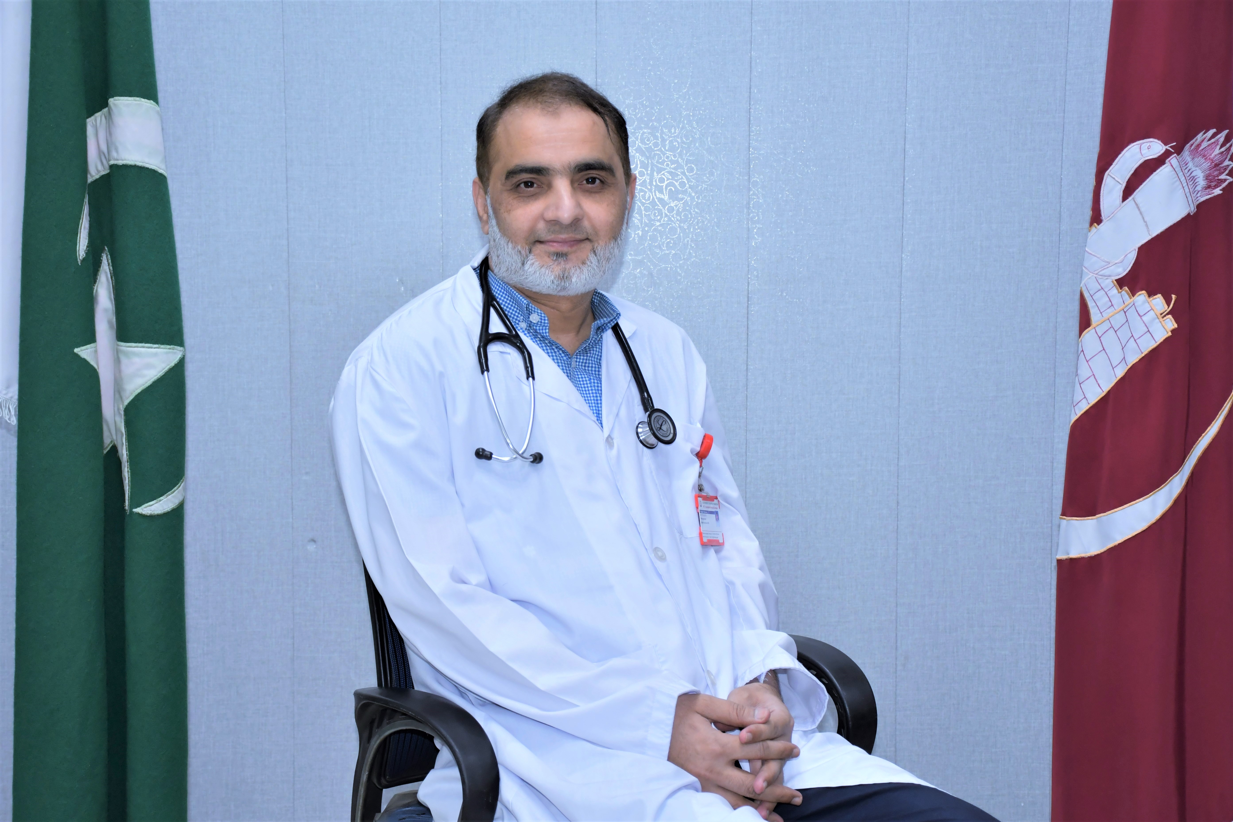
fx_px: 1952
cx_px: 616
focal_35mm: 57
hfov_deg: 35.1
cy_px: 411
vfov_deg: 23.8
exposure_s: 1/200
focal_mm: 38
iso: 800
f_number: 5
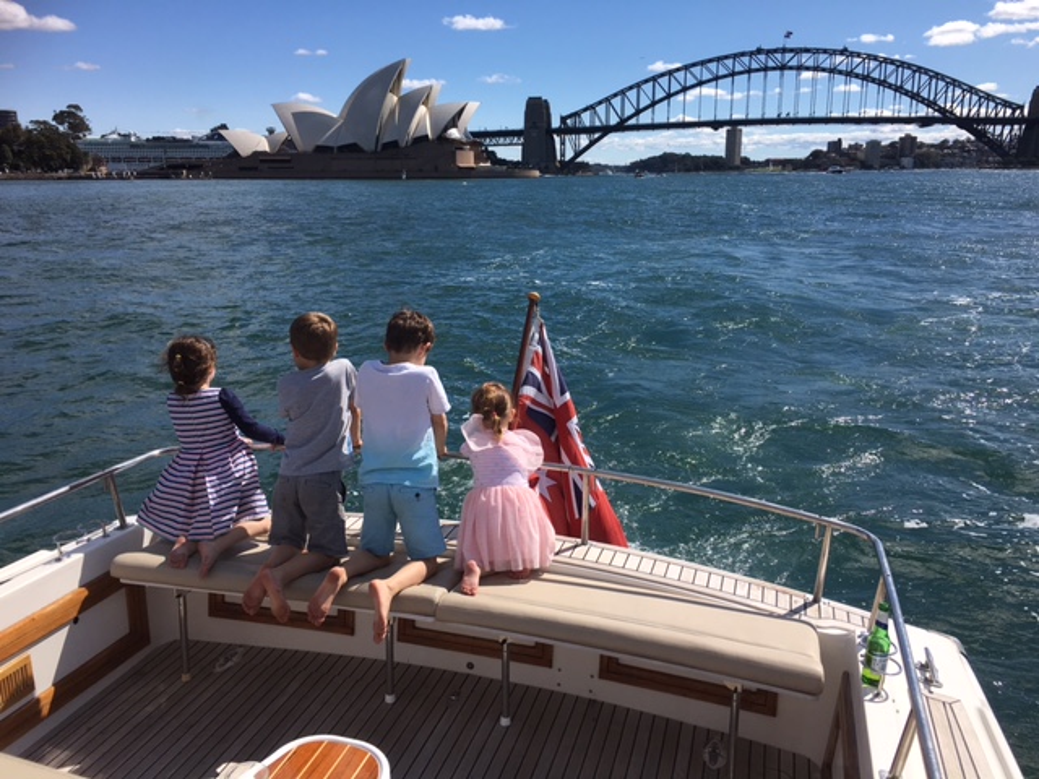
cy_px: 390
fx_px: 870
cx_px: 520
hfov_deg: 61.7
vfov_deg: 48.2
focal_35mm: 29
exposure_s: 1/2481
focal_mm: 4.15
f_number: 2.2
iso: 25
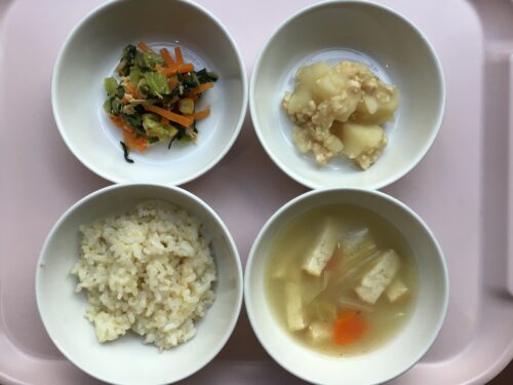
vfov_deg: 45.4
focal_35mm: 31
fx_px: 459
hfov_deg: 58.4
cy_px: 192
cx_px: 256
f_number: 2.4
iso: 32
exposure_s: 1/120
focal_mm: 3.3
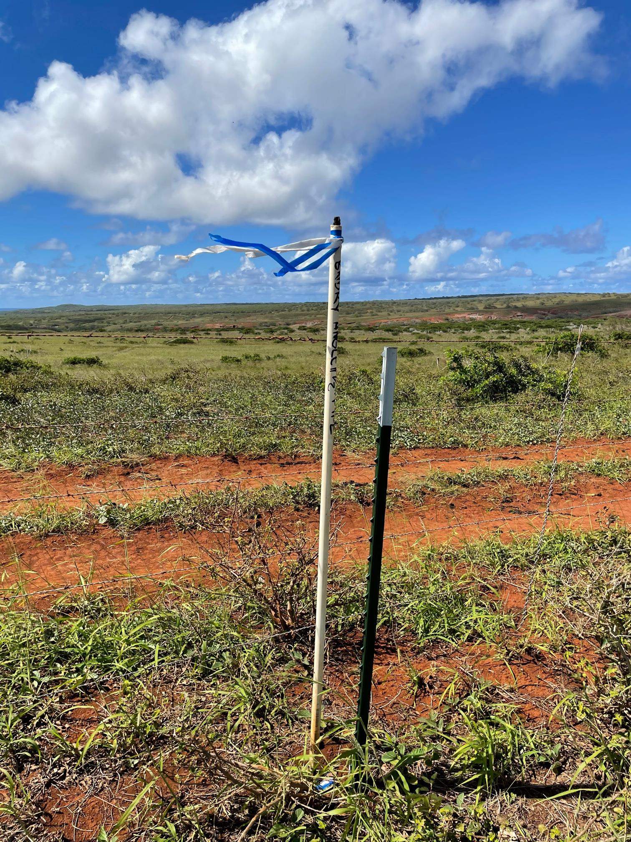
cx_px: 316
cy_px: 421
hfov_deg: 53.1
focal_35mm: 26
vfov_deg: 67.3
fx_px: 632
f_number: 1.6
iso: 32
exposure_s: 1/4292
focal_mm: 4.2
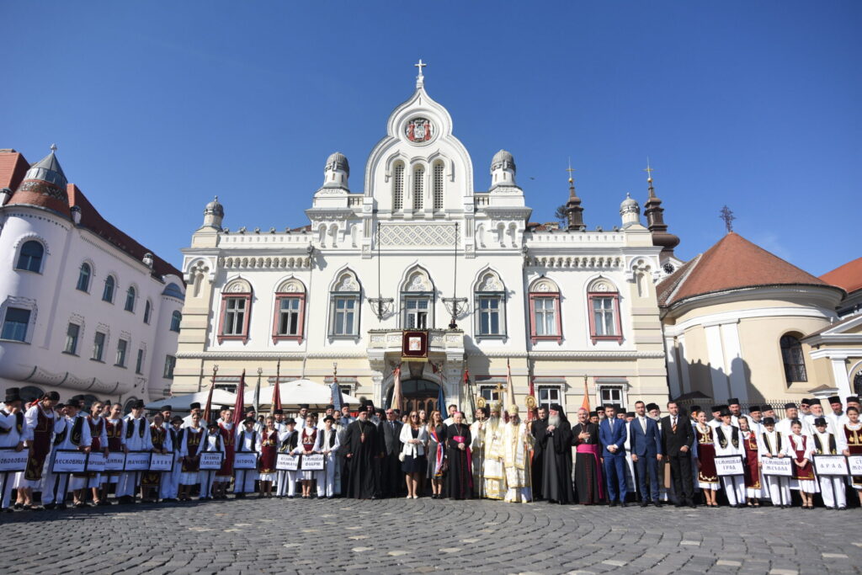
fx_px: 503
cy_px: 288
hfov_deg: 81.2
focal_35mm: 21
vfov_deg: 59.5
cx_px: 431
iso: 280
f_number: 3.5
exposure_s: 1/4000
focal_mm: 14
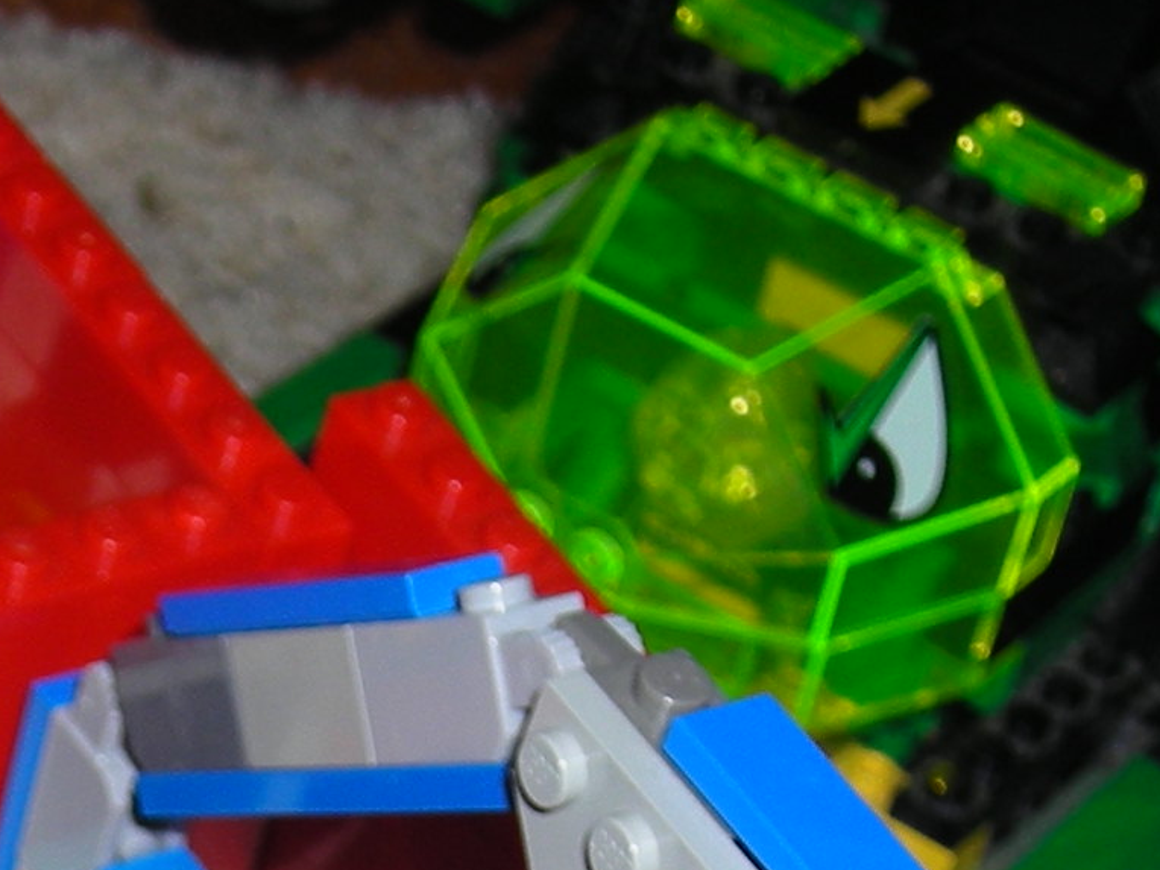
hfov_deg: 13.8
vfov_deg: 10.0
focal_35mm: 140
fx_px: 4691
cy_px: 1585
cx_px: -97
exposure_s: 1/60
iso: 50
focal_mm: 6.3
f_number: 3.2
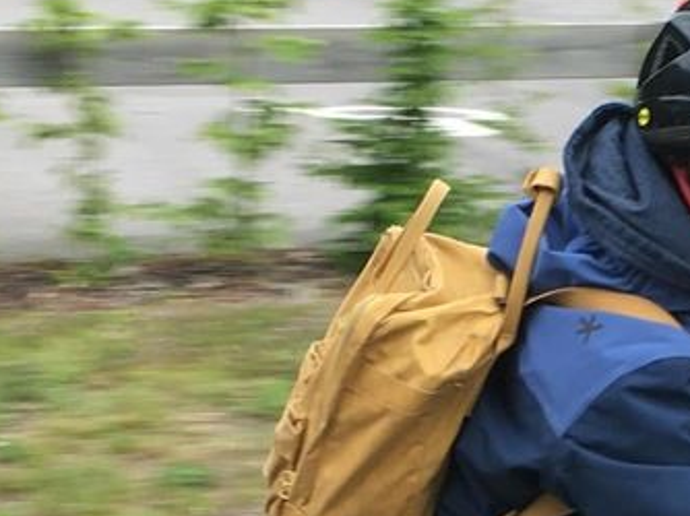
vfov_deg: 10.5
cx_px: 870
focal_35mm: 139
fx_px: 2769
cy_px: 551
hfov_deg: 13.7
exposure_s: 1/114
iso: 25
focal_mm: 4.15
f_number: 2.2
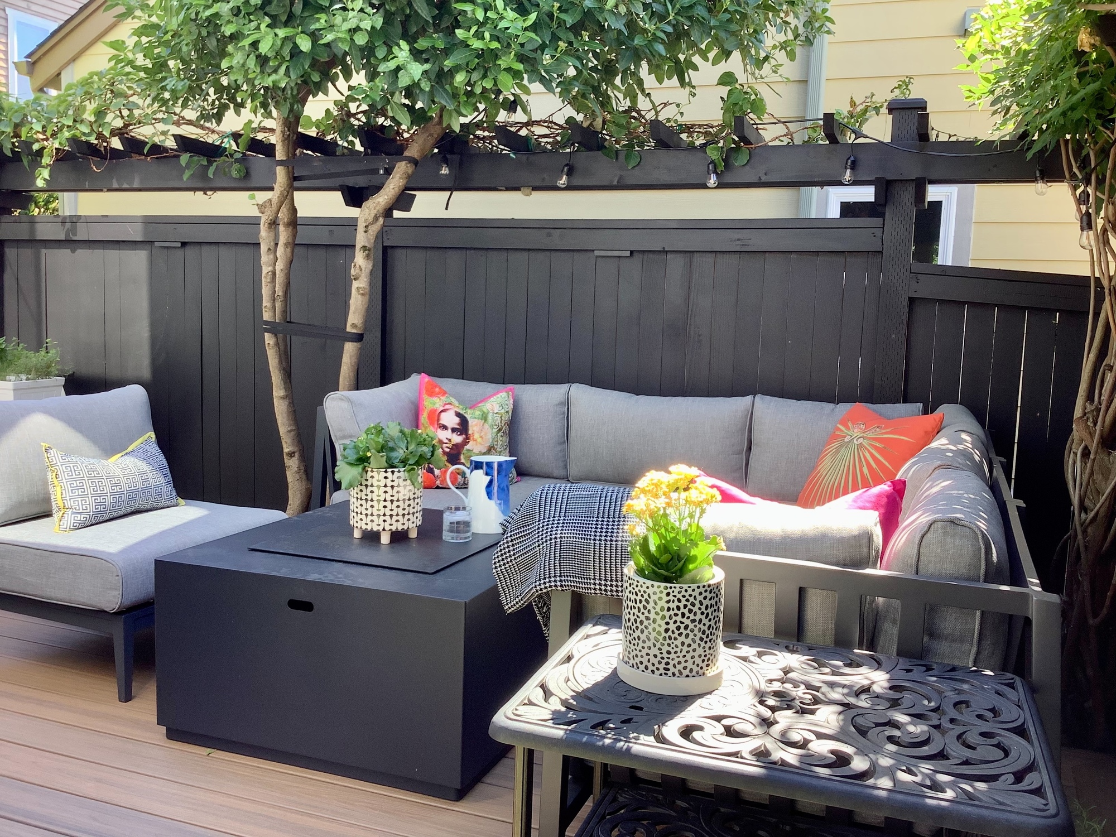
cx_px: 558
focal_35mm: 31
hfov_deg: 58.4
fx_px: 999
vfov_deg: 45.4
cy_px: 418
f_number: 2.4
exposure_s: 1/120
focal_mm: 3.3
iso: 50
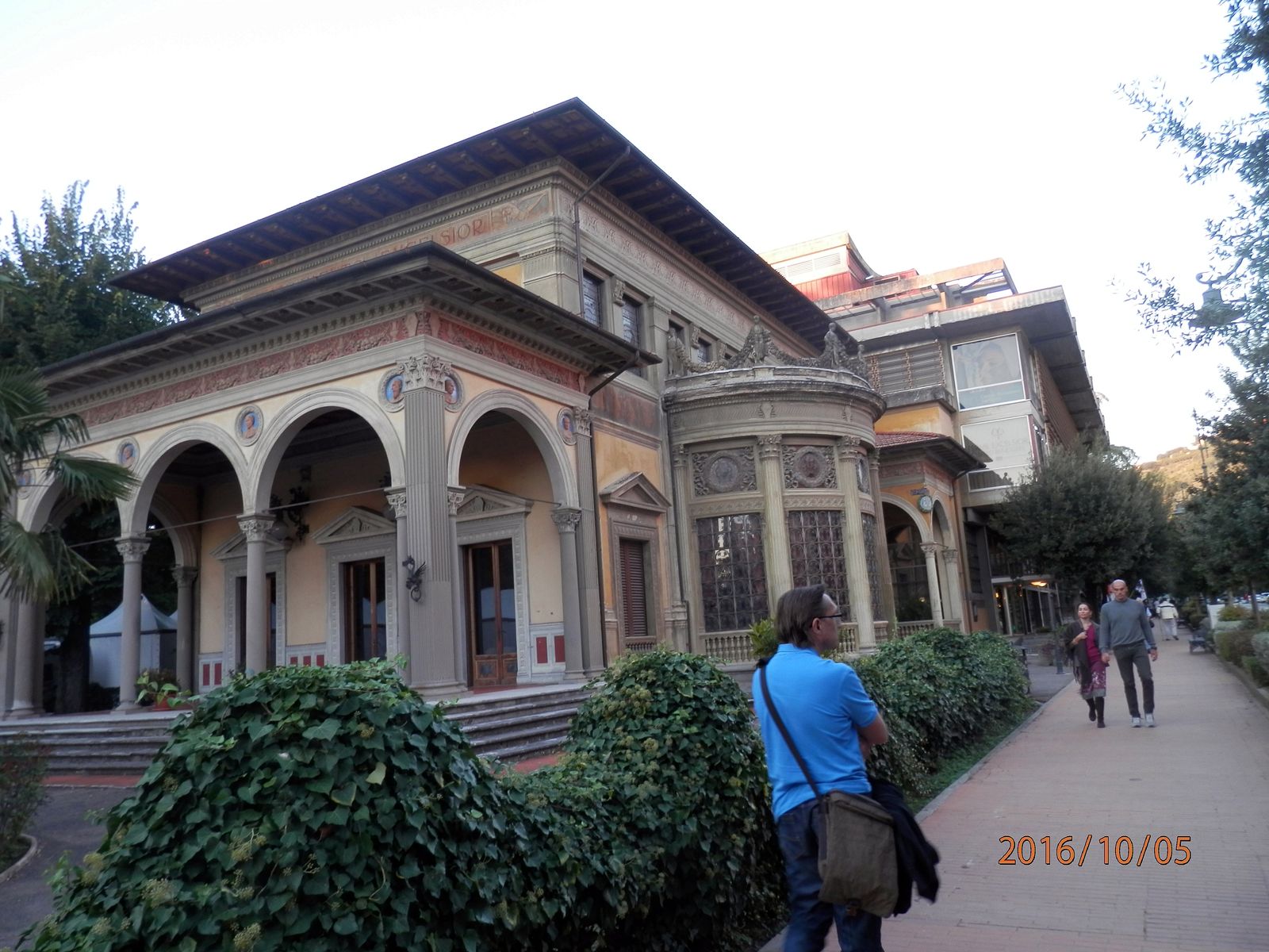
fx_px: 916
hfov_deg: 69.4
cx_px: 634
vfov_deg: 54.9
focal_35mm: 25
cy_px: 476
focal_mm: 4.5
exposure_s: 1/30
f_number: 3
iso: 80
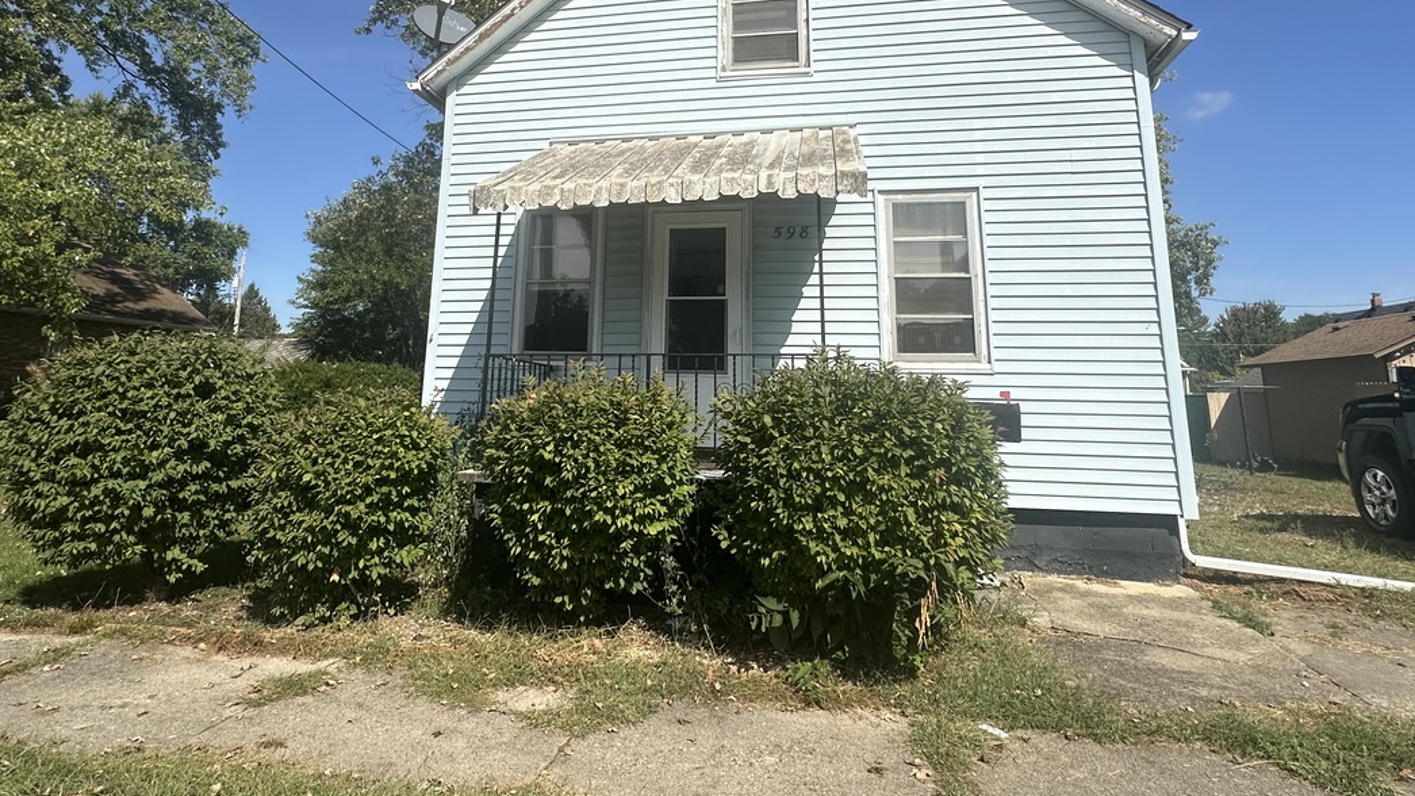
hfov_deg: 83.8
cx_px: 683
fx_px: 788
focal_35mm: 21
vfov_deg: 52.0
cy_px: 236
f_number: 2.2
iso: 50
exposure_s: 1/4000
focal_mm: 2.22
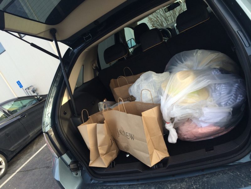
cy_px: 94
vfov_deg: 46.8
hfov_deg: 60.0
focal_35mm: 30
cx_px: 126
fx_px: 218
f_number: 2.2
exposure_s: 1/297
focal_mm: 4.12
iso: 32
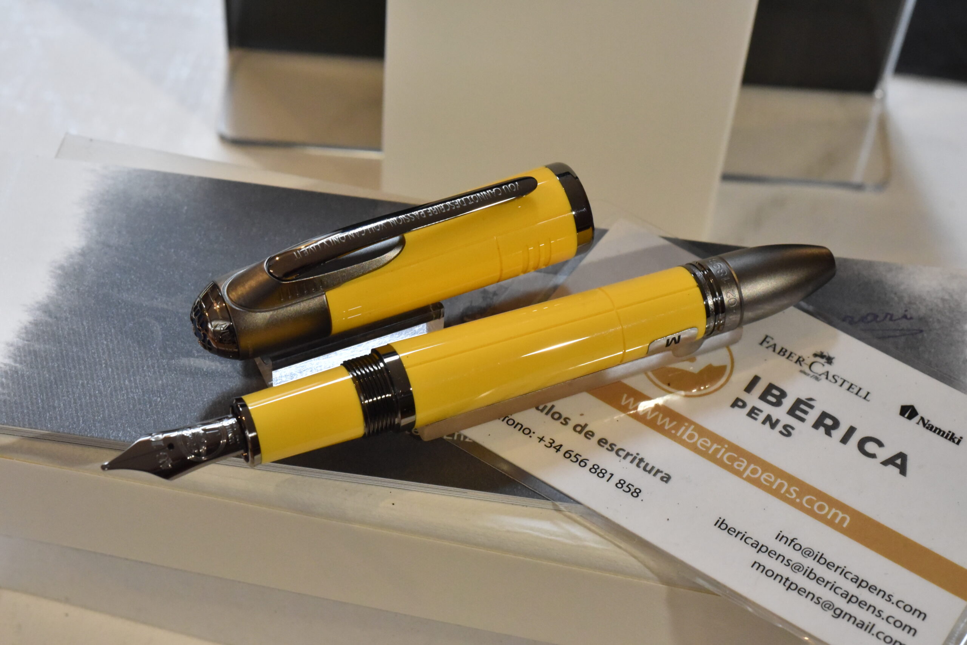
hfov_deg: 33.4
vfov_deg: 22.6
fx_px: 1612
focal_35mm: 60
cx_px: 484
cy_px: 322
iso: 10000
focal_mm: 60
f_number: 18
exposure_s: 1/80
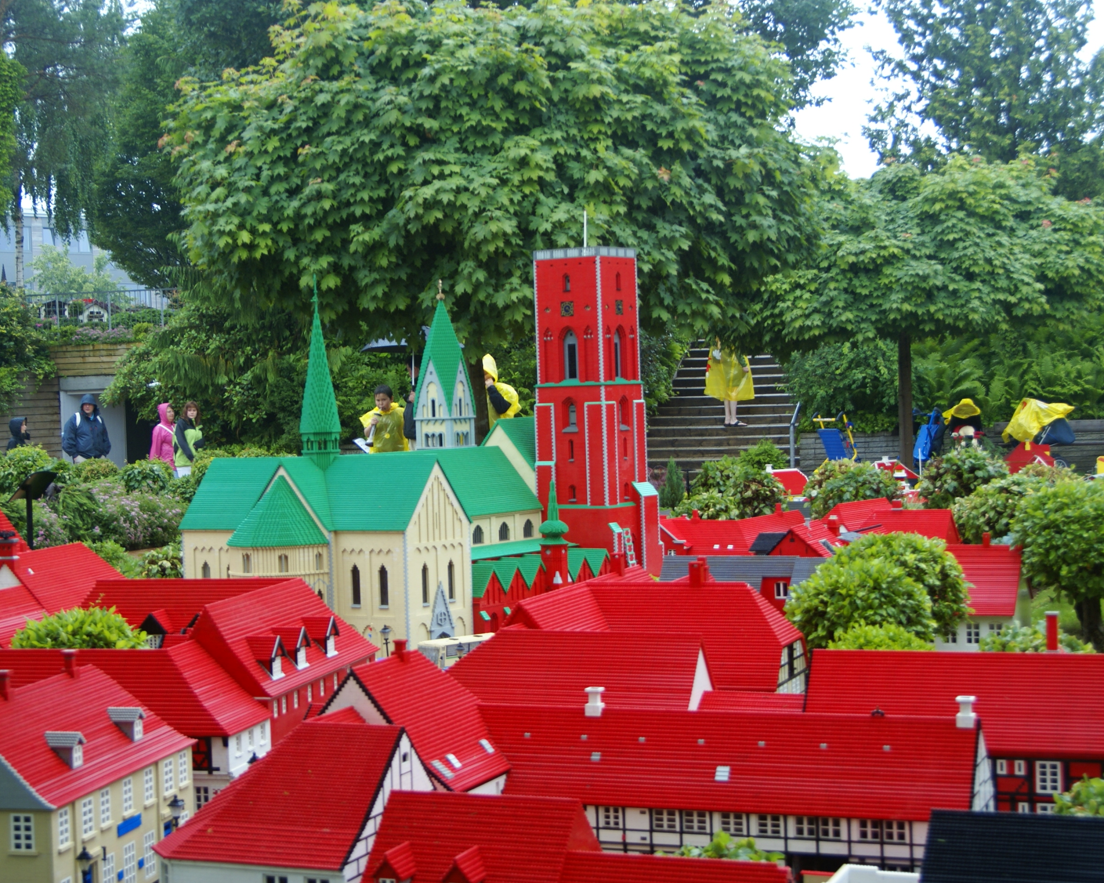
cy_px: 439
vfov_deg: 25.6
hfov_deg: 31.6
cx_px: 458
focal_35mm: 60
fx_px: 1946
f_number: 5
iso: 100
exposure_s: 1/60
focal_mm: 35
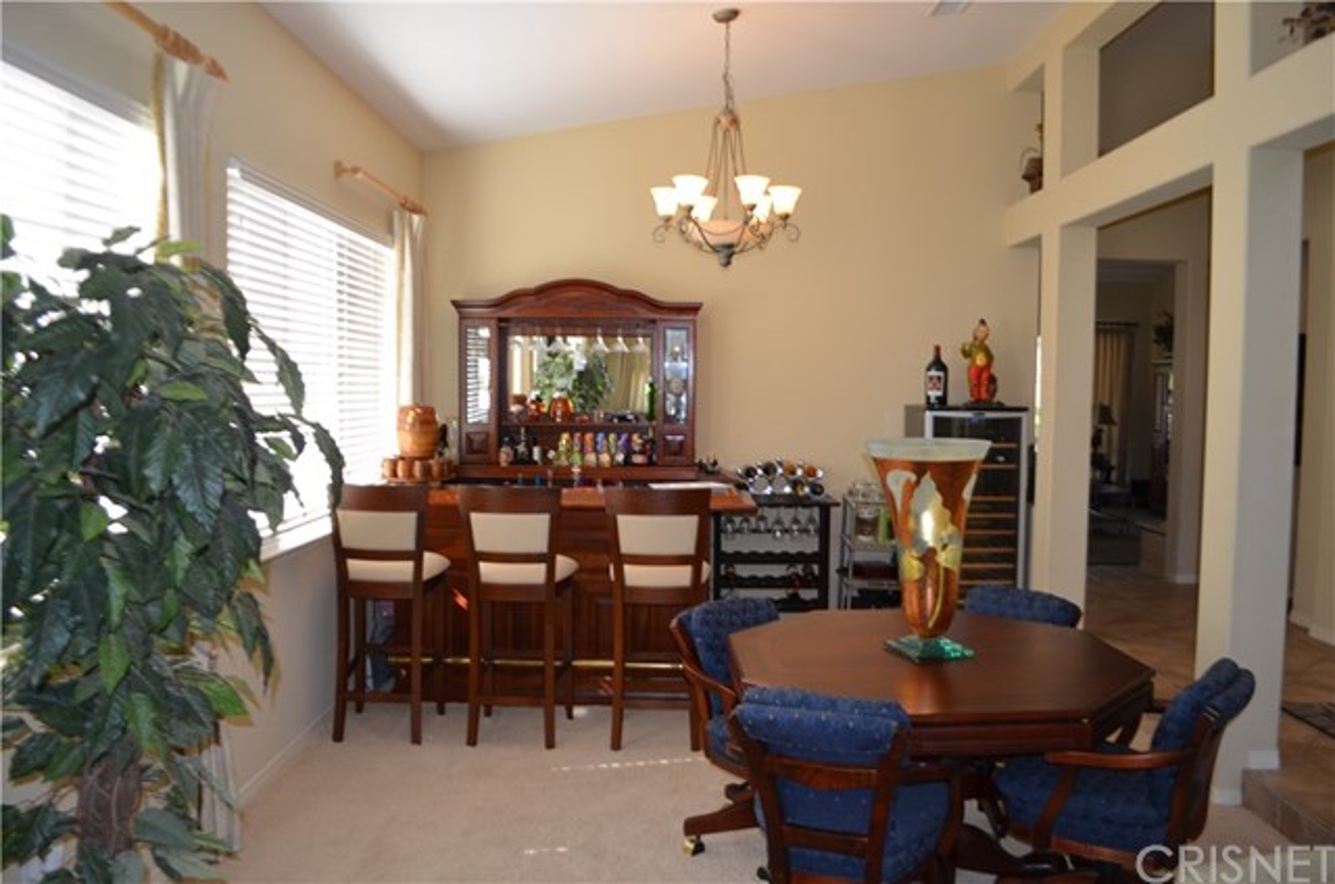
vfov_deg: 47.7
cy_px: 442
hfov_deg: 67.5
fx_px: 999
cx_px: 668
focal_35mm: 27
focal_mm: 18
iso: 320
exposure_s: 1/125
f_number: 3.5
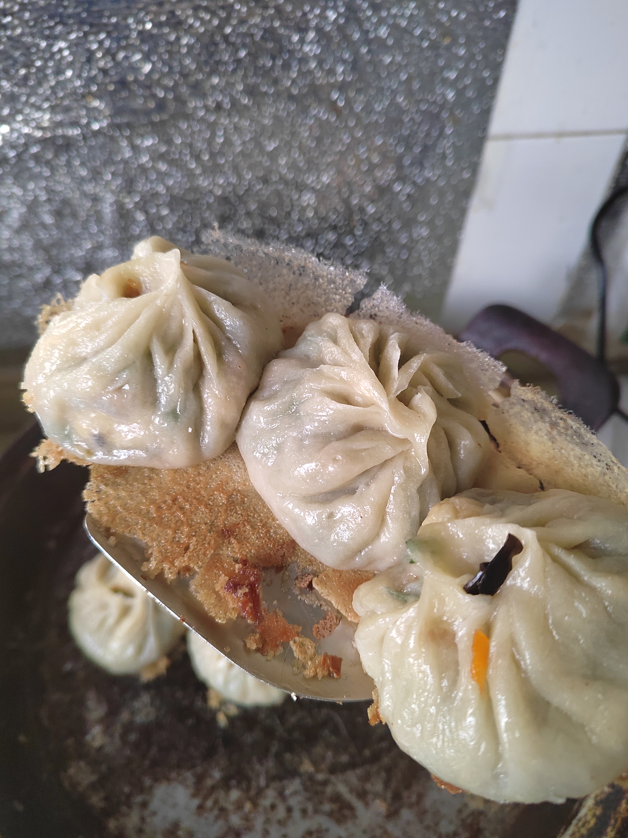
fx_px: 581
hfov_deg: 56.8
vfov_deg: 71.6
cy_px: 427
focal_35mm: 24
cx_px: 311
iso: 4880
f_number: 1.9
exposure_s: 1/33.3
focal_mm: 5.52
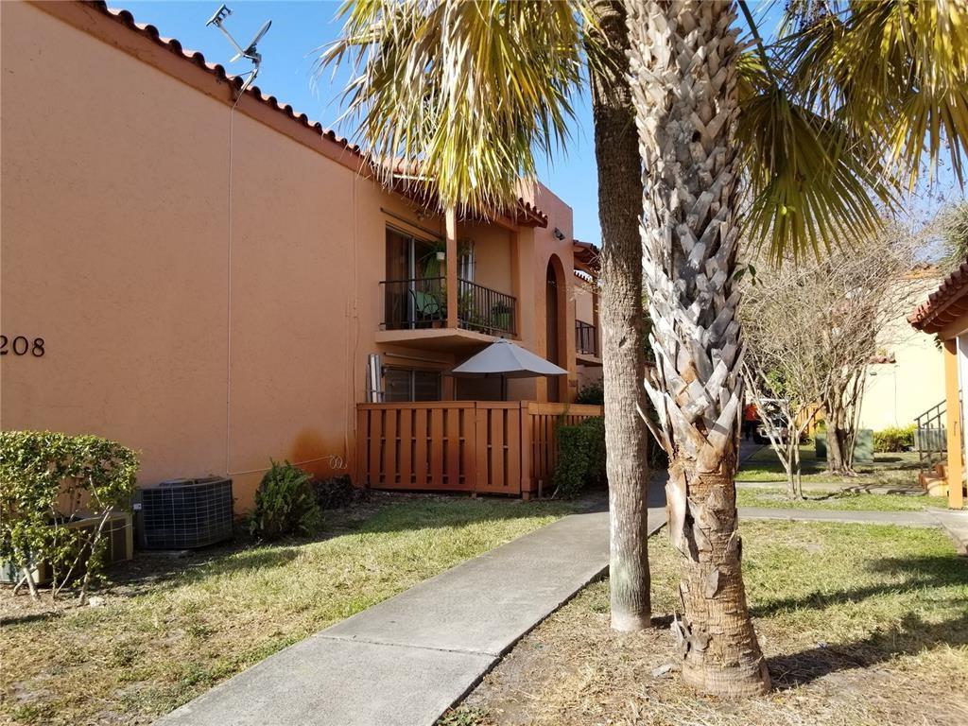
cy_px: 363
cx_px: 484
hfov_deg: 67.3
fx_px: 727
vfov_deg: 53.1
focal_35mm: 26
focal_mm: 4.25
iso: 50
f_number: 1.7
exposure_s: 1/1164
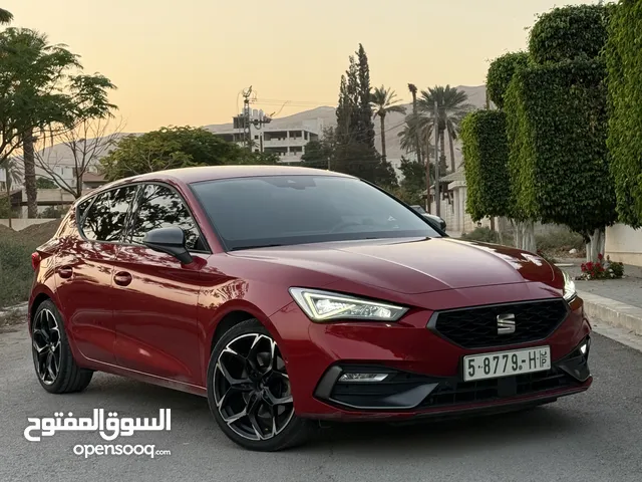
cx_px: 321
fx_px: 890
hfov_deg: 39.7
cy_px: 241
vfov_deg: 30.3
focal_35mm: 48
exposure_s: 1/198
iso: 200
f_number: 1.78
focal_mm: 6.76
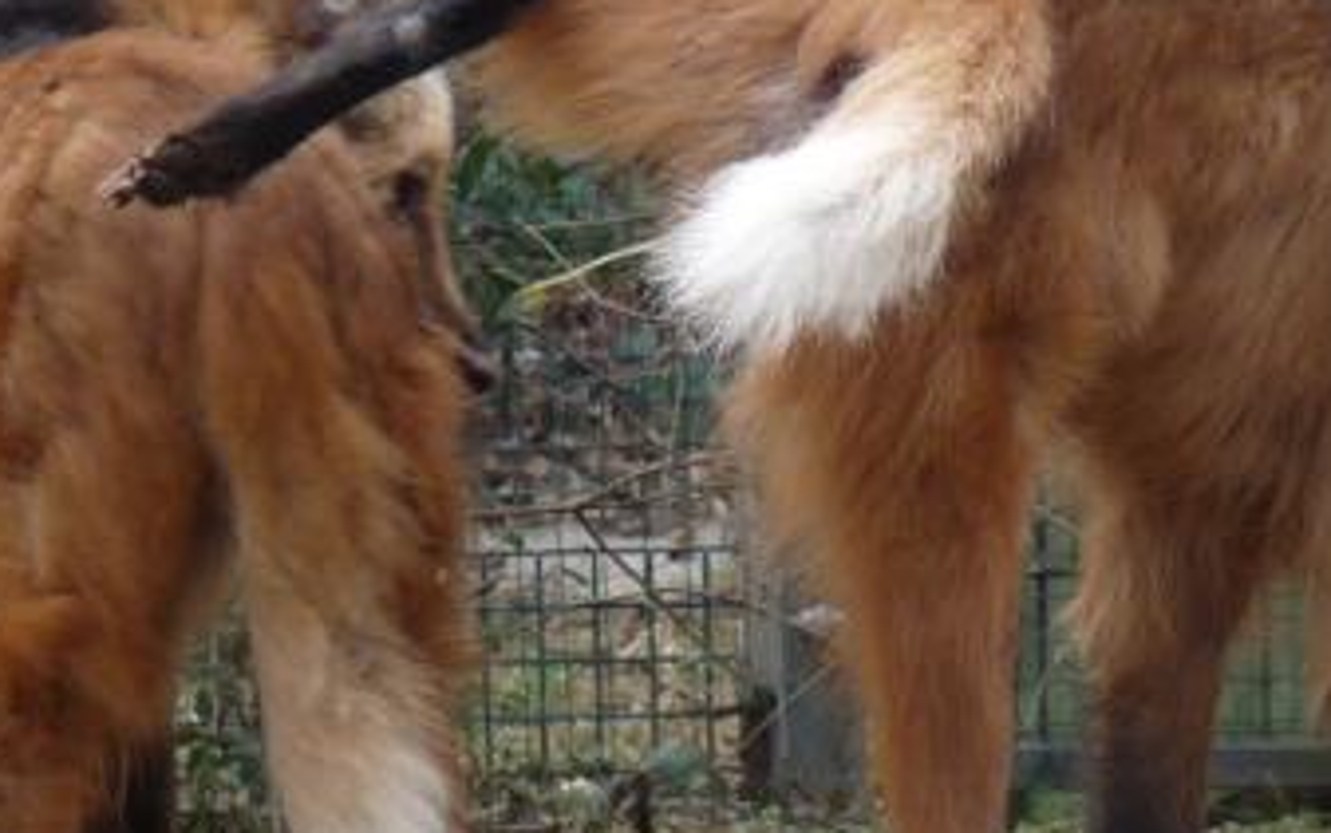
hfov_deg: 2.1
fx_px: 36329
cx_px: 798
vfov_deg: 1.3
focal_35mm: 1001
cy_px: 395
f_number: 4
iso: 100
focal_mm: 50.8
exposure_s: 1/125
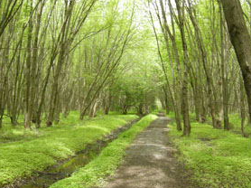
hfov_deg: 42.9
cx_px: 139
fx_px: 319
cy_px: 116
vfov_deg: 32.7
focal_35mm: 44
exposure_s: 1/73
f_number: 3
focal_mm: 7.5
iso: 64
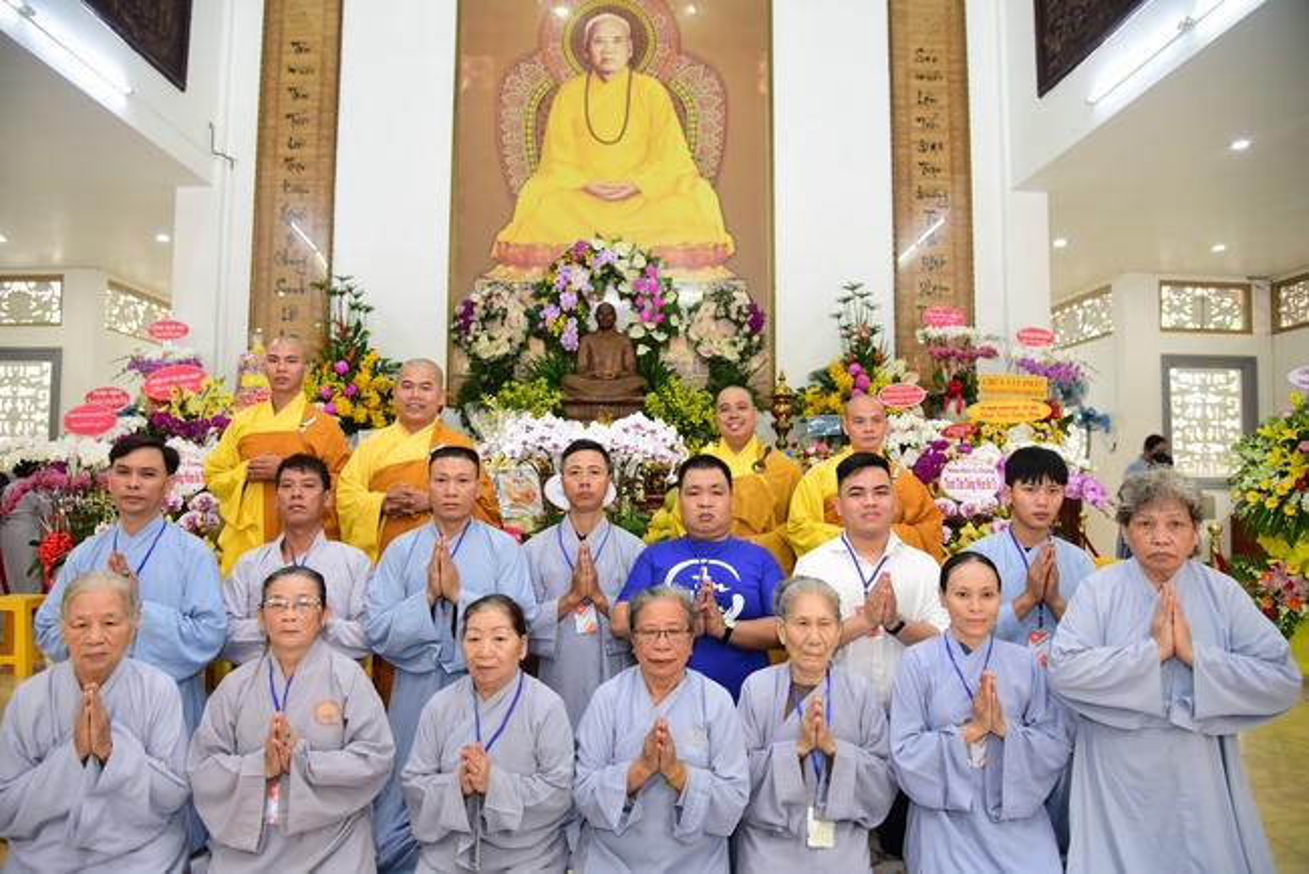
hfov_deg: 73.7
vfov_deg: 53.2
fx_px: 873
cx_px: 654
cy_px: 437
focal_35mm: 24
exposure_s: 1/40
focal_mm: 24
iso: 800
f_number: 4
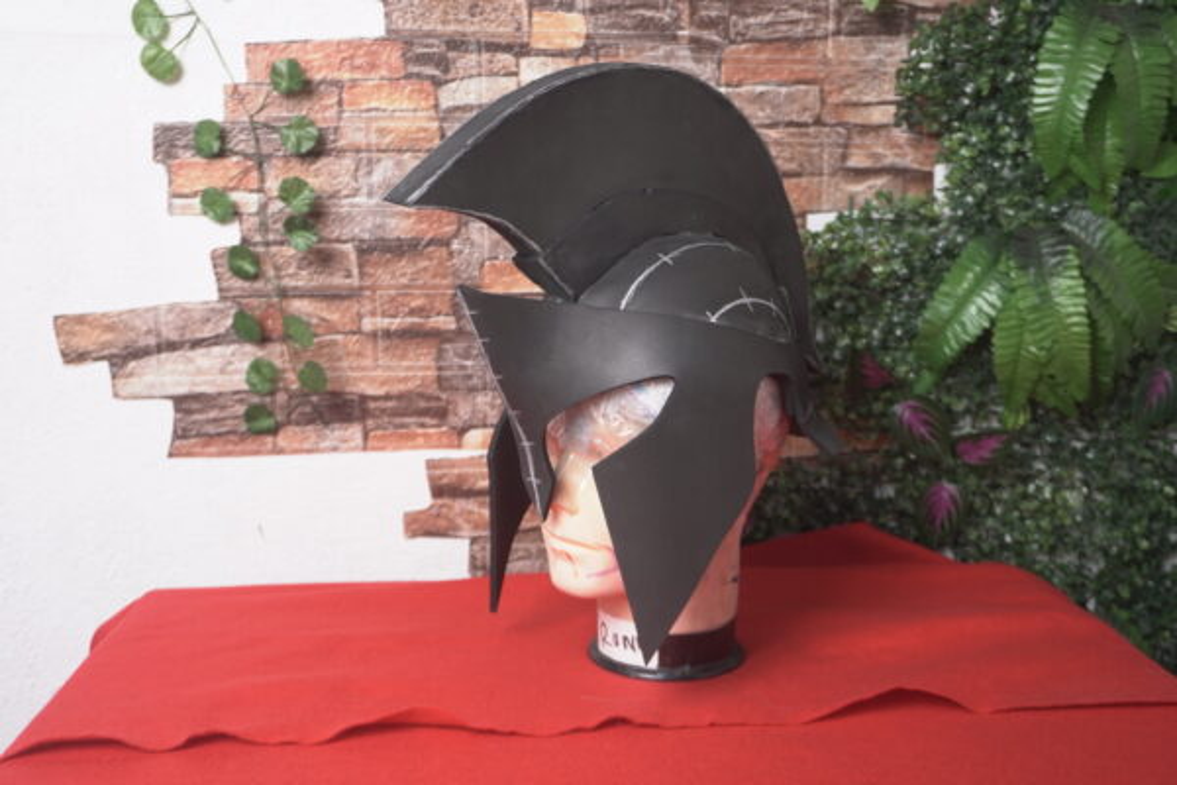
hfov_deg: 51.3
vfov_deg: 35.5
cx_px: 588
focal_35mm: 38
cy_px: 392
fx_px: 1226
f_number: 4.5
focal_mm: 25
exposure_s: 1/25
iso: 250
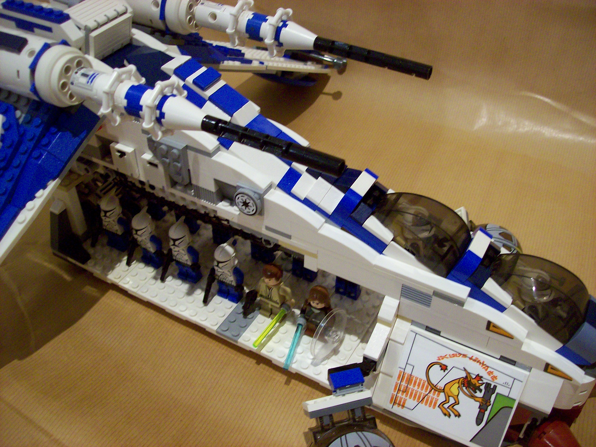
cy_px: 224
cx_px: 298
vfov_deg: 39.6
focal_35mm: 36
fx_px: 620
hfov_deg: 51.4
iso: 160
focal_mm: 6
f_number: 2.7
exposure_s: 1/25.5
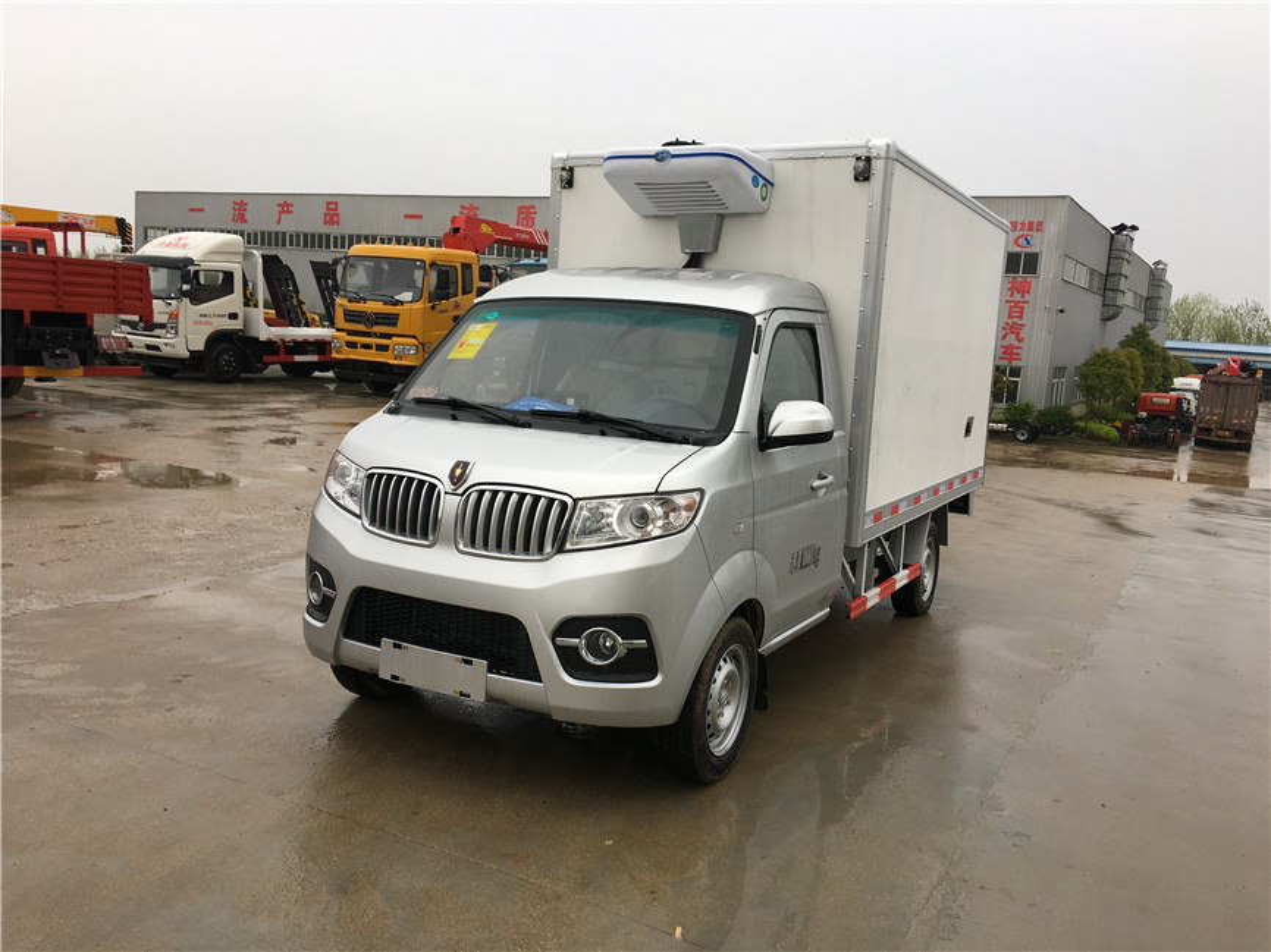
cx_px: 636
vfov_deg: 48.2
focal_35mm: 29
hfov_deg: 61.7
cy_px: 476
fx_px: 1065
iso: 25
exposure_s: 1/100
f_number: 2.2
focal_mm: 4.15
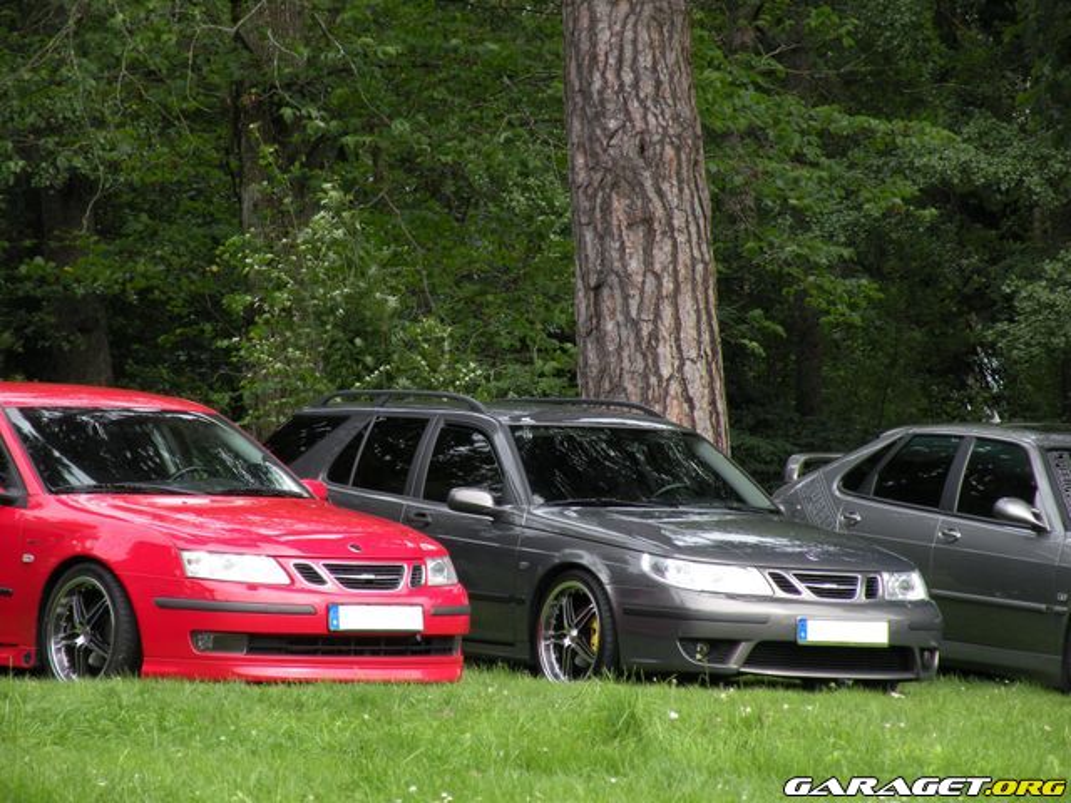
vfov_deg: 7.1
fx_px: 6435
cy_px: 402
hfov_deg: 9.5
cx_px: 536
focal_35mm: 208
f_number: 4.5
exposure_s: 1/133
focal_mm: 36.9
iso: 64
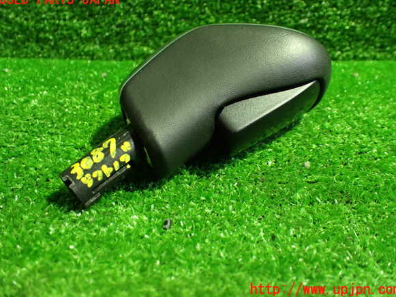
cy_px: 145
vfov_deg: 45.4
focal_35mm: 31
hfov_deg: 58.4
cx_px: 200
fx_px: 354
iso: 800
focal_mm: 5.4
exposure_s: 1/60
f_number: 2.3
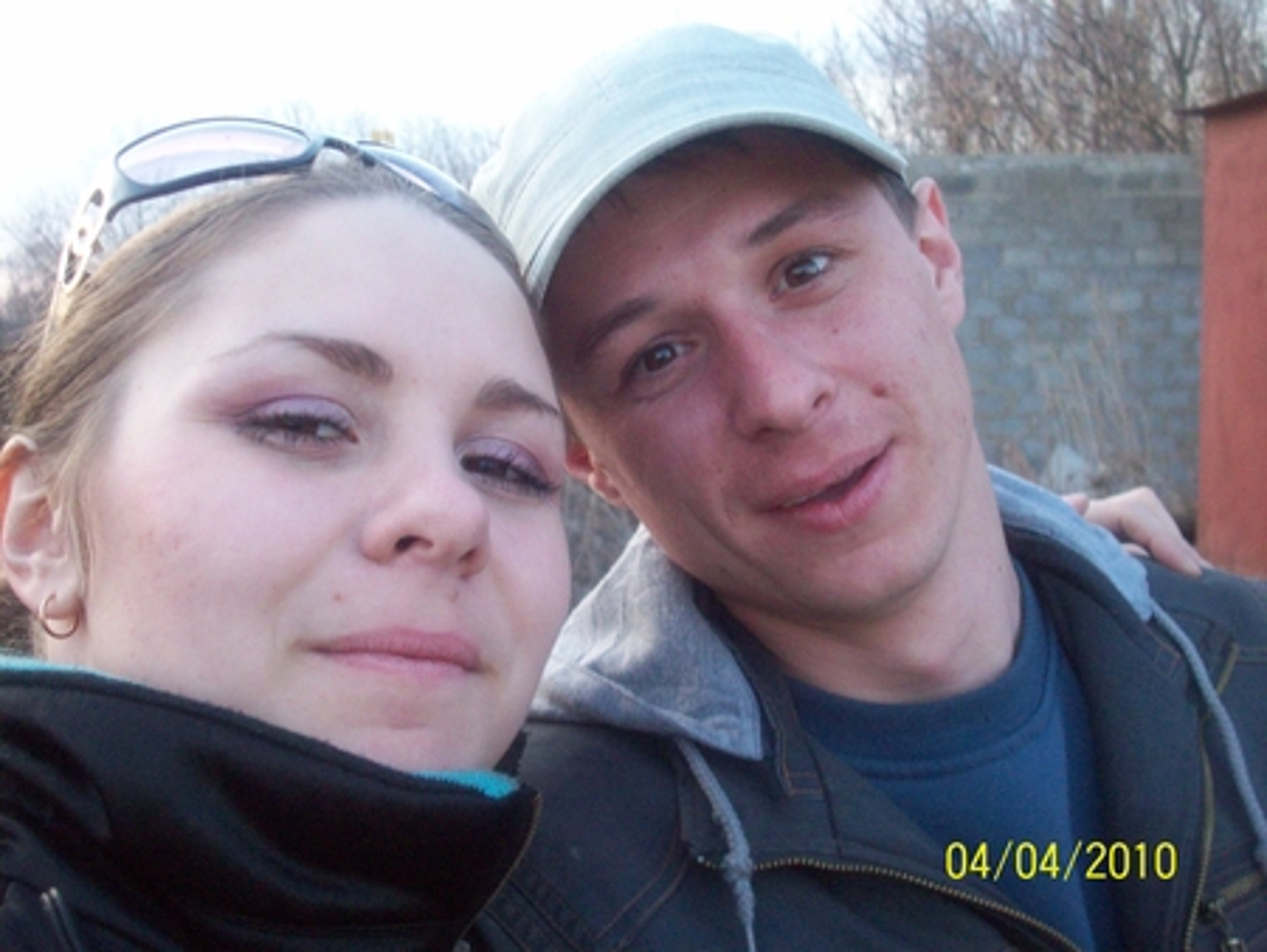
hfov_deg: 41.2
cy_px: 476
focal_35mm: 46
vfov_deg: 31.5
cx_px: 634
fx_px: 1685
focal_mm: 7.6
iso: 200
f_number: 3.1
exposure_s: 1/87.8
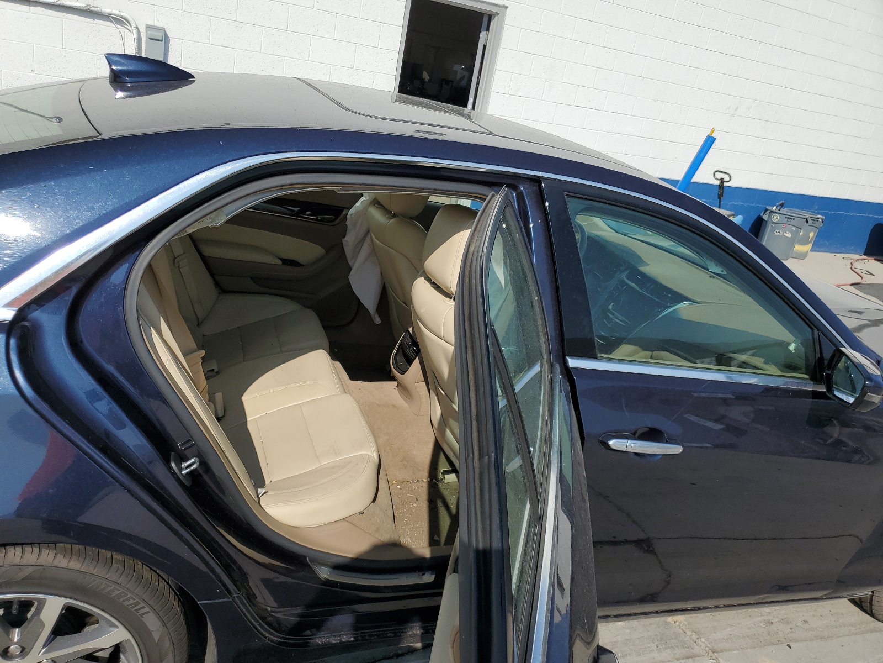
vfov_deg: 53.1
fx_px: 663
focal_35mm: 26
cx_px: 442
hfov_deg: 67.3
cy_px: 332
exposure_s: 1/5000
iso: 50
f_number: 1.5
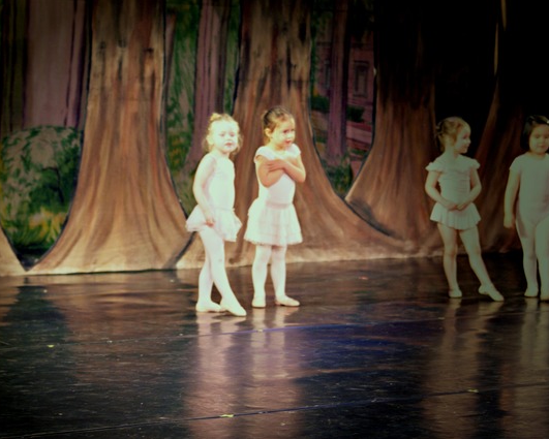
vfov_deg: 13.0
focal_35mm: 119
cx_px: 239
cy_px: 220
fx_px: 1934
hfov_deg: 16.2
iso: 400
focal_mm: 70
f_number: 4
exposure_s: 1/13
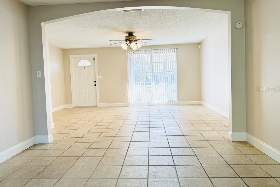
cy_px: 89
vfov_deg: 49.5
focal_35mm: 26
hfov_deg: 69.4
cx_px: 136
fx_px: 202
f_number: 1.78
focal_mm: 6.86
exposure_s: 1/338
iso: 80
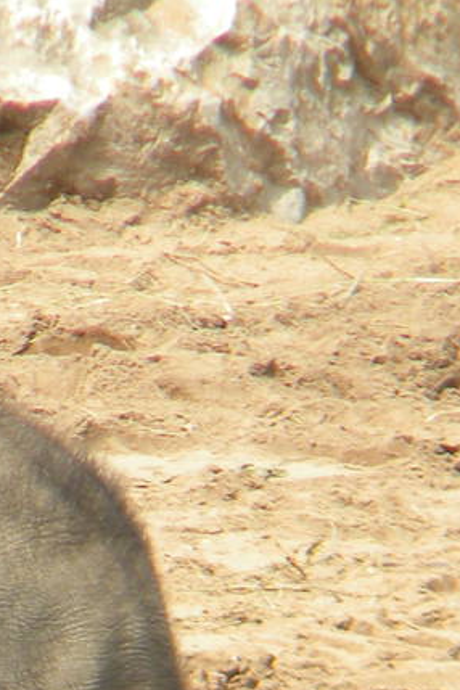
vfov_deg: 1.3
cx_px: -248
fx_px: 30798
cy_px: 849
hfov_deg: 0.9
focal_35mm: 1607
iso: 85
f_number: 5.4
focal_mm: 75
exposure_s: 1/250
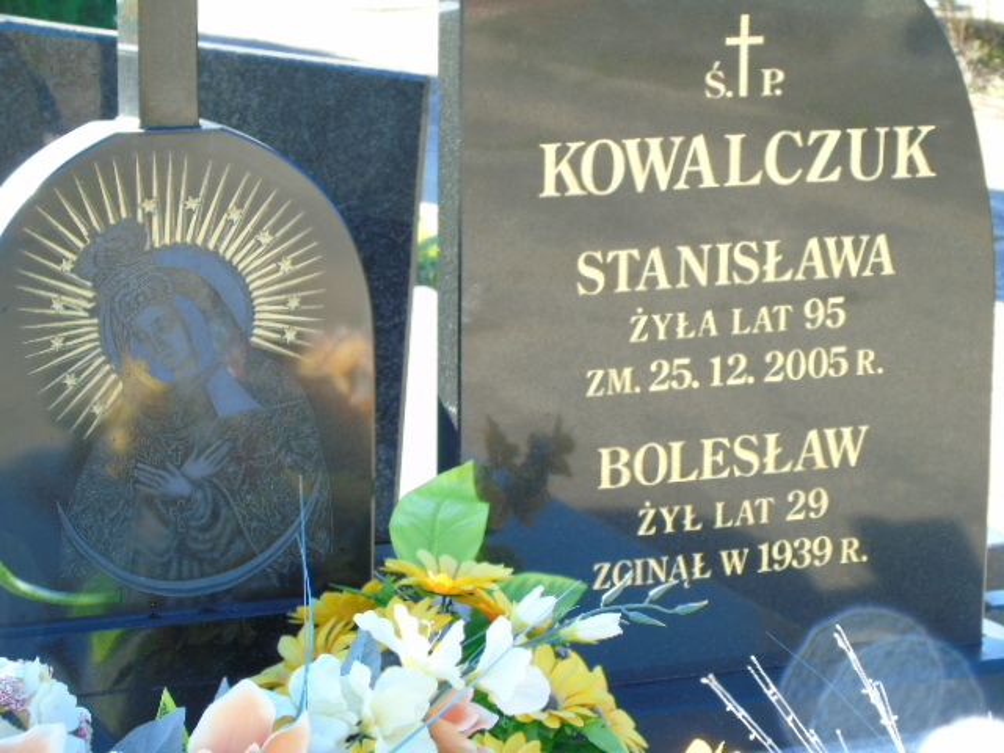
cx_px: 502
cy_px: 376
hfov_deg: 18.2
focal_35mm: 108
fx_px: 3132
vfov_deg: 13.7
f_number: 4.4
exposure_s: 1/50
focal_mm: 19
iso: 80
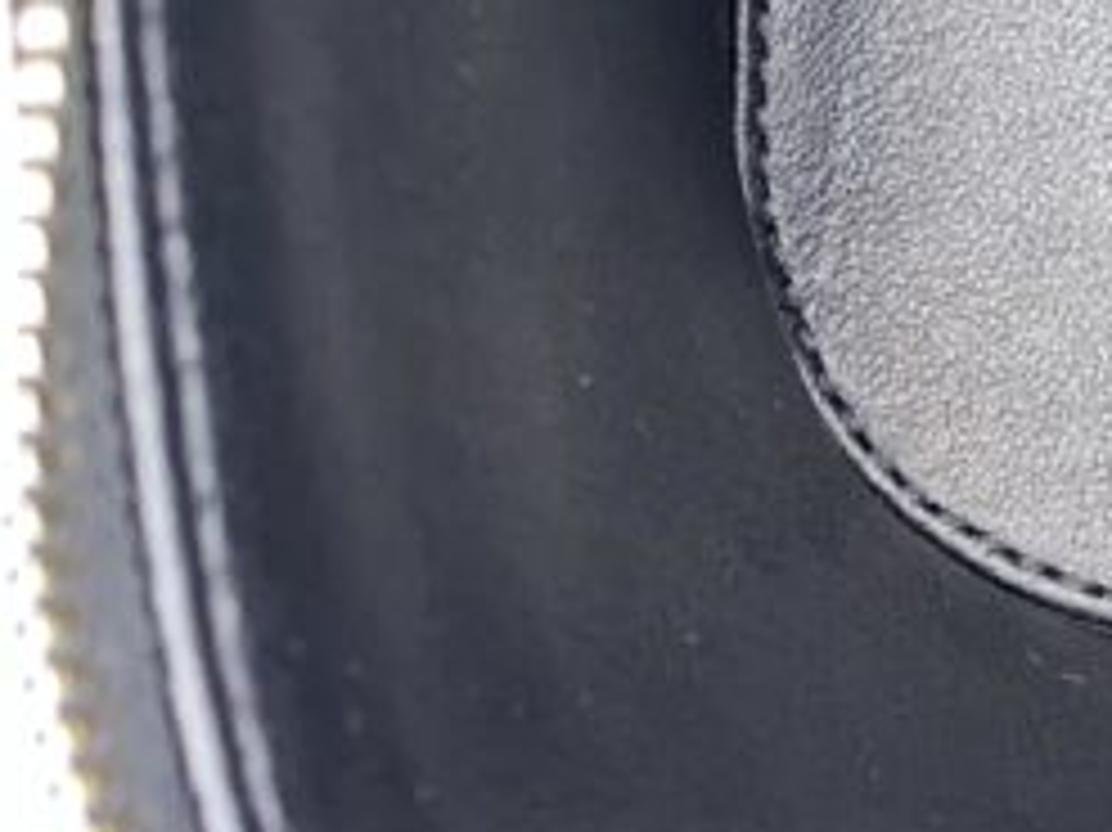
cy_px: -468
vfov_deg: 12.9
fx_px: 3468
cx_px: 1783
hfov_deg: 16.3
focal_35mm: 108
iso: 40
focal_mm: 4.25
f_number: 1.8
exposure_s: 1/17
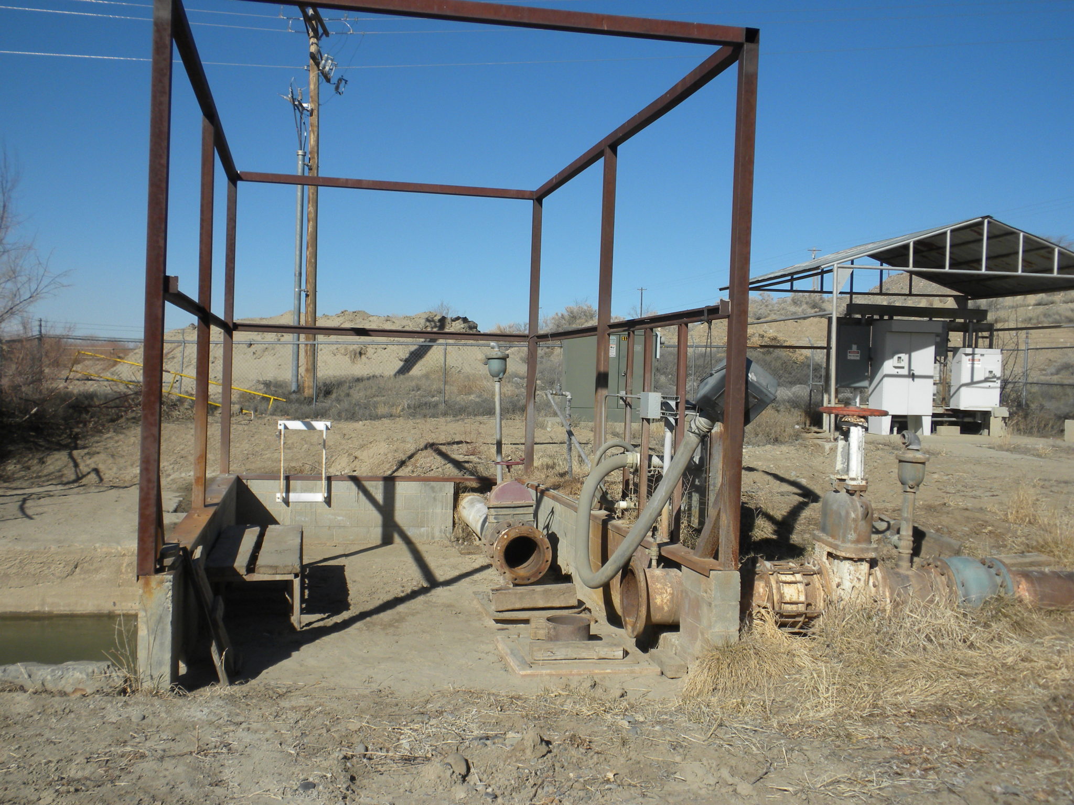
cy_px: 402
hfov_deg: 50.1
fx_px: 1148
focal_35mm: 37
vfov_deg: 38.7
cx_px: 537
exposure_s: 1/212
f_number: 10
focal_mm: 6.6
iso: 64
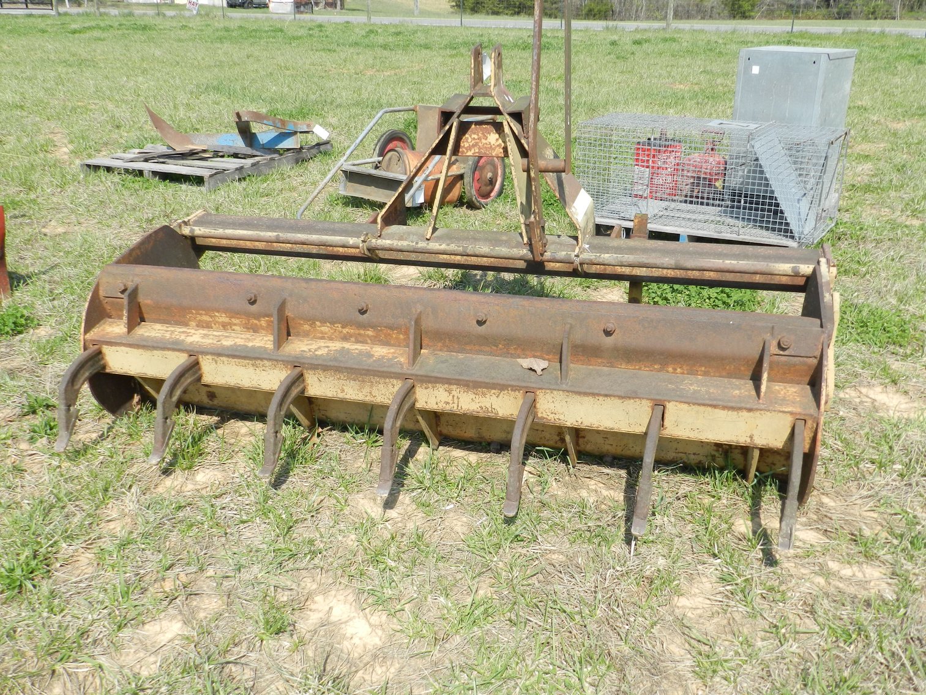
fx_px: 856
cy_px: 348
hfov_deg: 56.8
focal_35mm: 32
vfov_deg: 44.2
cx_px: 463
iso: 160
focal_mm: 5.6
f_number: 3.7
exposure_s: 1/800
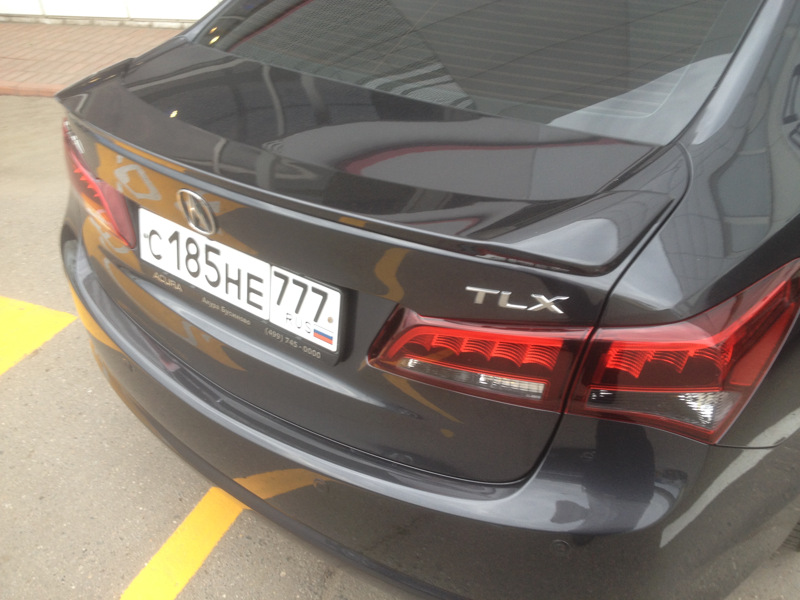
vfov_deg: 40.7
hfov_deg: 52.6
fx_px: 809
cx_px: 400
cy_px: 300
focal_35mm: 35
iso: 50
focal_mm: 4.28
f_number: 2.4
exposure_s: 1/24
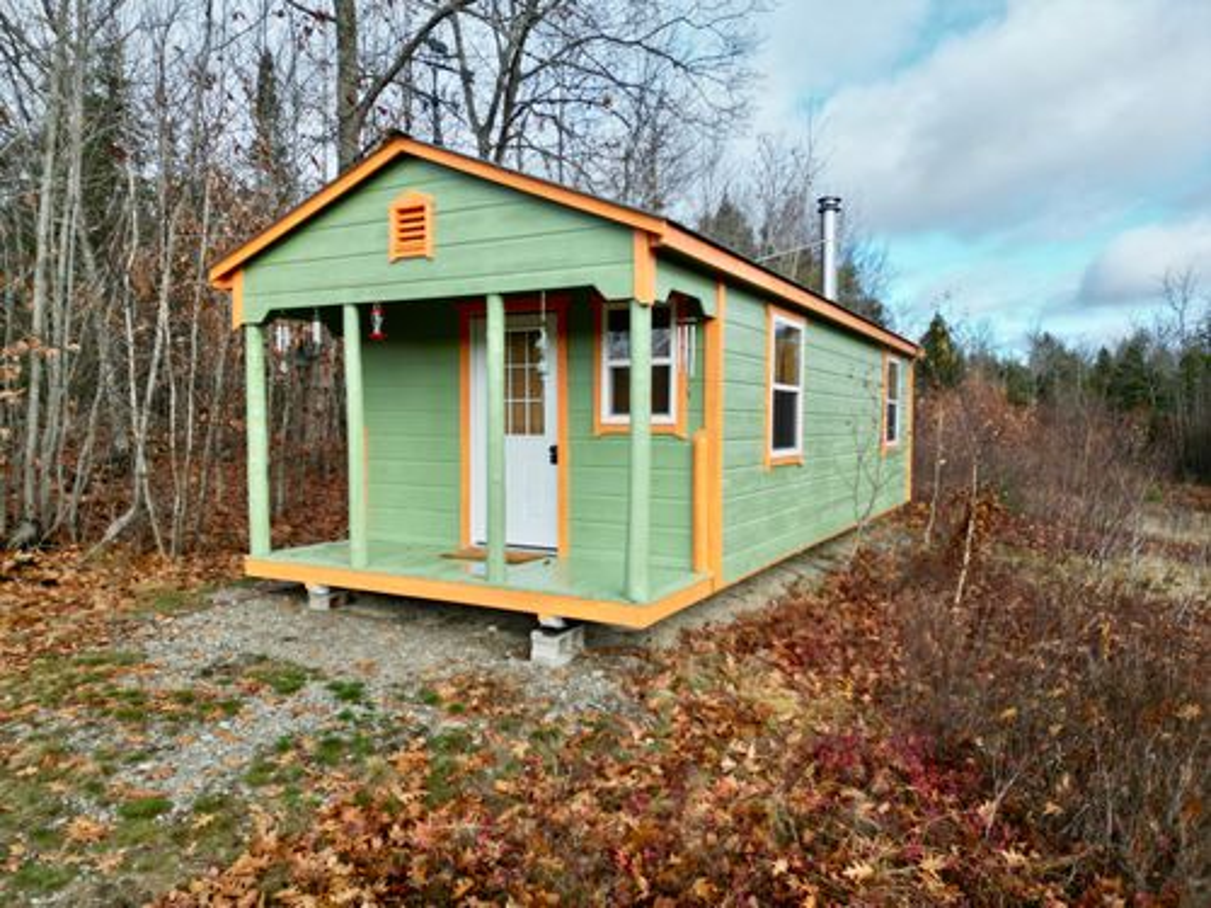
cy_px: 454
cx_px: 606
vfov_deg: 56.8
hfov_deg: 71.6
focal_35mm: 24
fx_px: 840
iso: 200
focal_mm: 6.72
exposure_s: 1/1250
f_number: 1.7
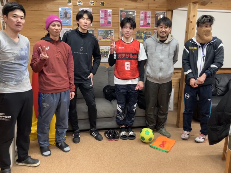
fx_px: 187
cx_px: 116
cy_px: 86
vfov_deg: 49.7
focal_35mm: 28
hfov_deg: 63.4
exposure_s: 1/60
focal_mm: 3.99
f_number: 1.8
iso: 160
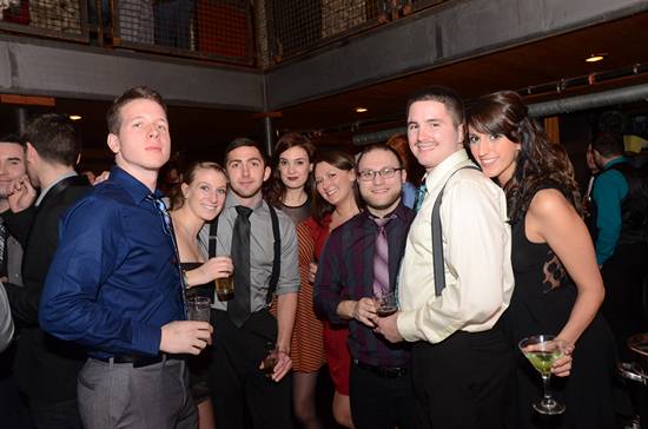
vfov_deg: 45.5
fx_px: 512
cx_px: 324
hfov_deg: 64.7
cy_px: 214
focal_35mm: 28
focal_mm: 19
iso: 1250
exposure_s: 1/30
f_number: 5.6
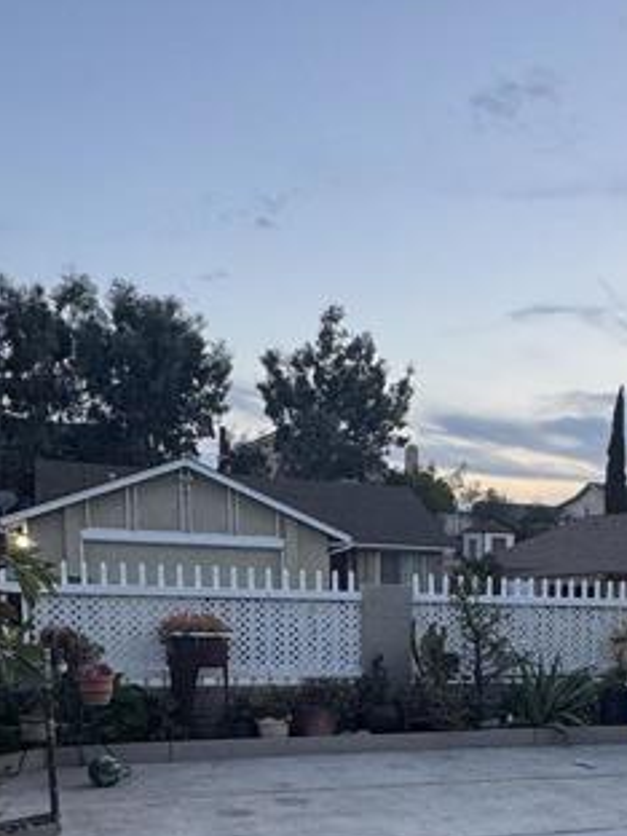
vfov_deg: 38.5
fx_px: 1111
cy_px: 745
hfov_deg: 29.5
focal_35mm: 46
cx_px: 619
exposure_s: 1/99
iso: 160
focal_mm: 2.22
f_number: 2.2
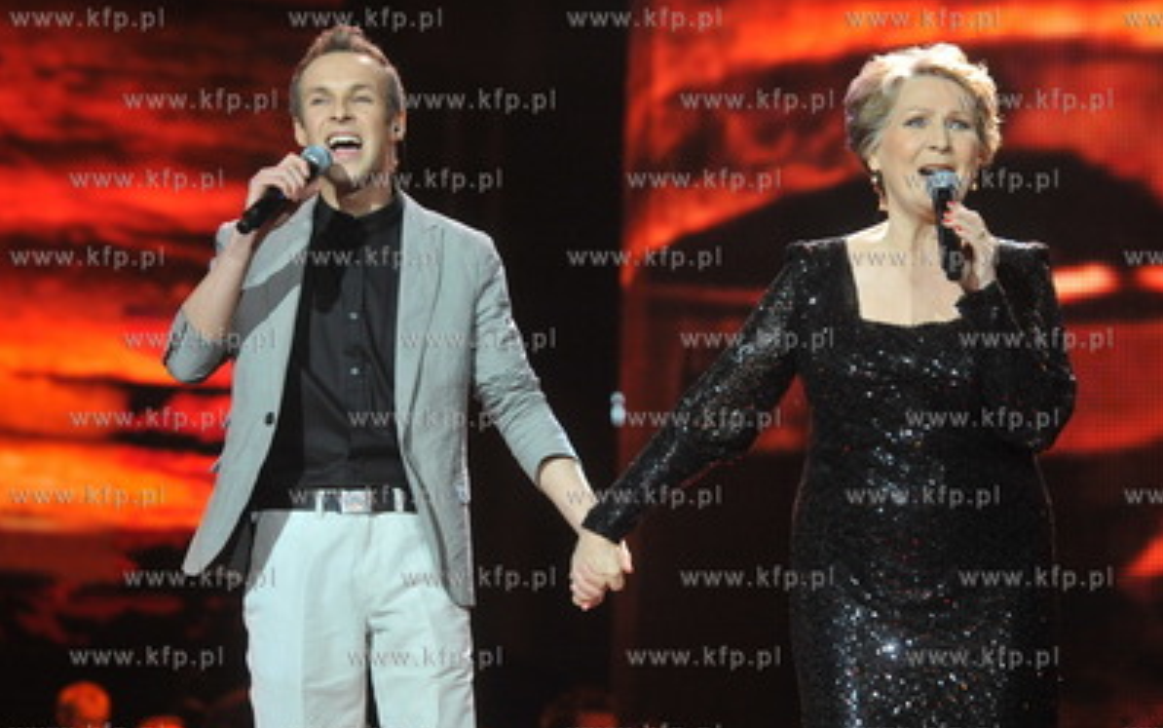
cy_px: 377
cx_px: 582
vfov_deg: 7.5
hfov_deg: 12.0
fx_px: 5517
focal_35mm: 174
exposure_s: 1/200
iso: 3200
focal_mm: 170
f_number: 5.6
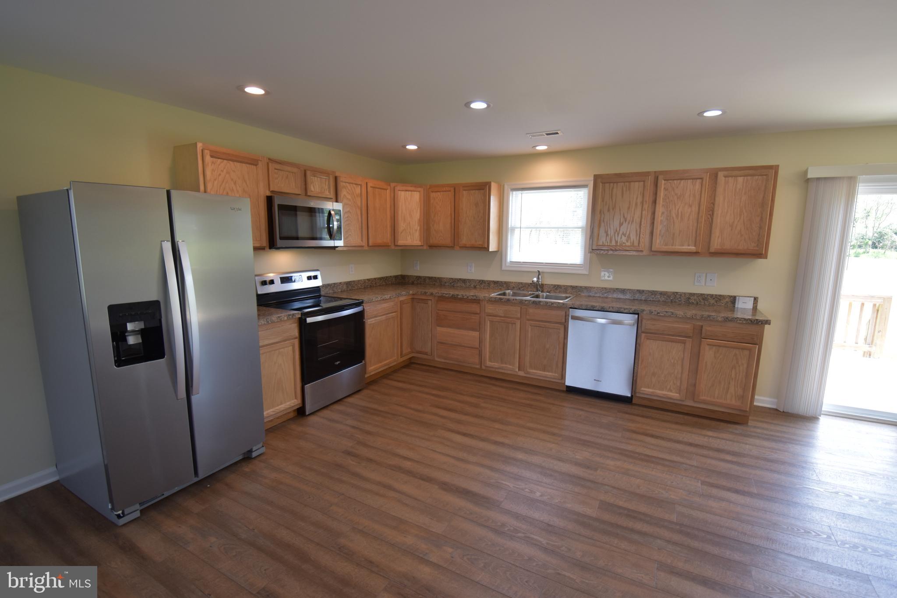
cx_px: 448
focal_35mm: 15
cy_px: 299
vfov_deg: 77.3
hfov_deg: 100.4
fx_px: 374
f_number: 4.5
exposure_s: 1/80
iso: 400
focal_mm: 10
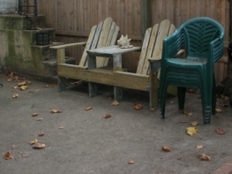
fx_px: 402
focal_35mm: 60
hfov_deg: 32.2
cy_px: 70
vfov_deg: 24.4
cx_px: 101
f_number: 3
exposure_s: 1/60.1
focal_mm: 5.8
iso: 88
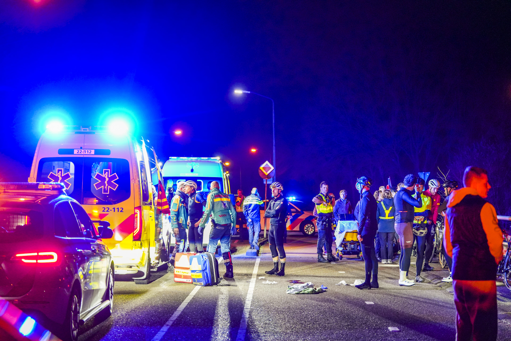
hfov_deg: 28.8
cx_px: 256
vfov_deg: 19.5
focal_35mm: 70
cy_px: 170
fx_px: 994
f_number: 2.8
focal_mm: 70
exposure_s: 1/50
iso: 3200
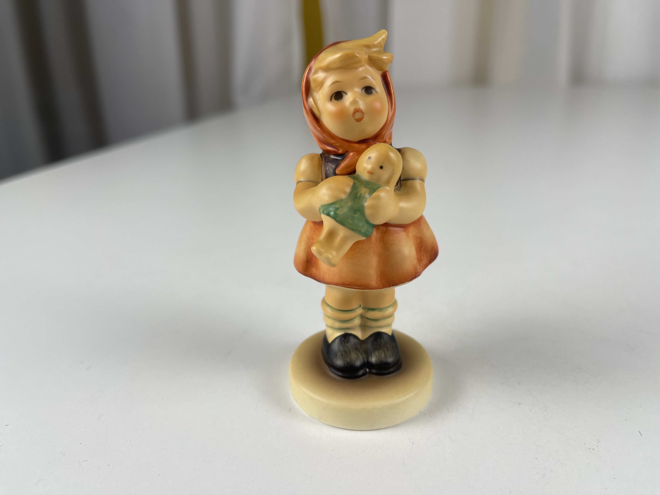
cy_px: 248
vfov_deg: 54.9
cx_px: 330
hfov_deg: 69.4
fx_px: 477
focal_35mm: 25
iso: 32
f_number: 1.6
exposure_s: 1/195
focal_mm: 5.1
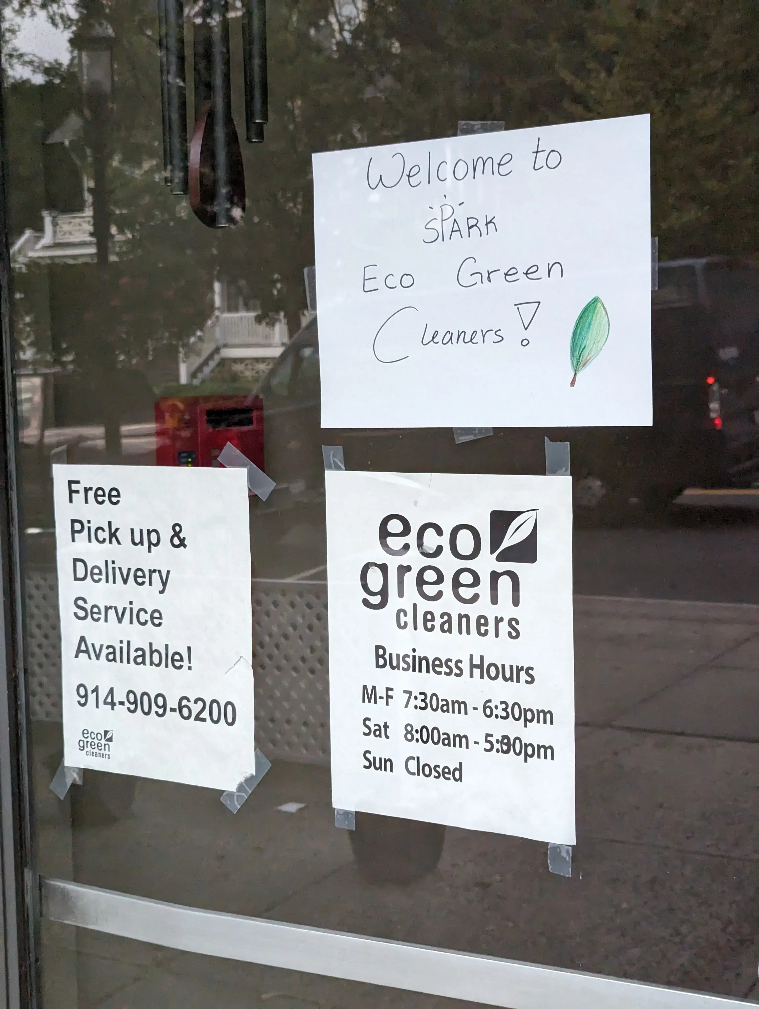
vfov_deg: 39.6
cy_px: 504
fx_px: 1400
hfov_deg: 30.3
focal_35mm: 48
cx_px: 380
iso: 1578
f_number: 1.85
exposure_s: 1/986
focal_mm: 6.81
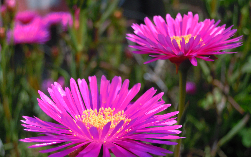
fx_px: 458
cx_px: 125
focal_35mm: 67
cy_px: 91
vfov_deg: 19.4
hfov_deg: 30.6
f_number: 11.3
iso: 100
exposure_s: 1/160
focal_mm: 11.2
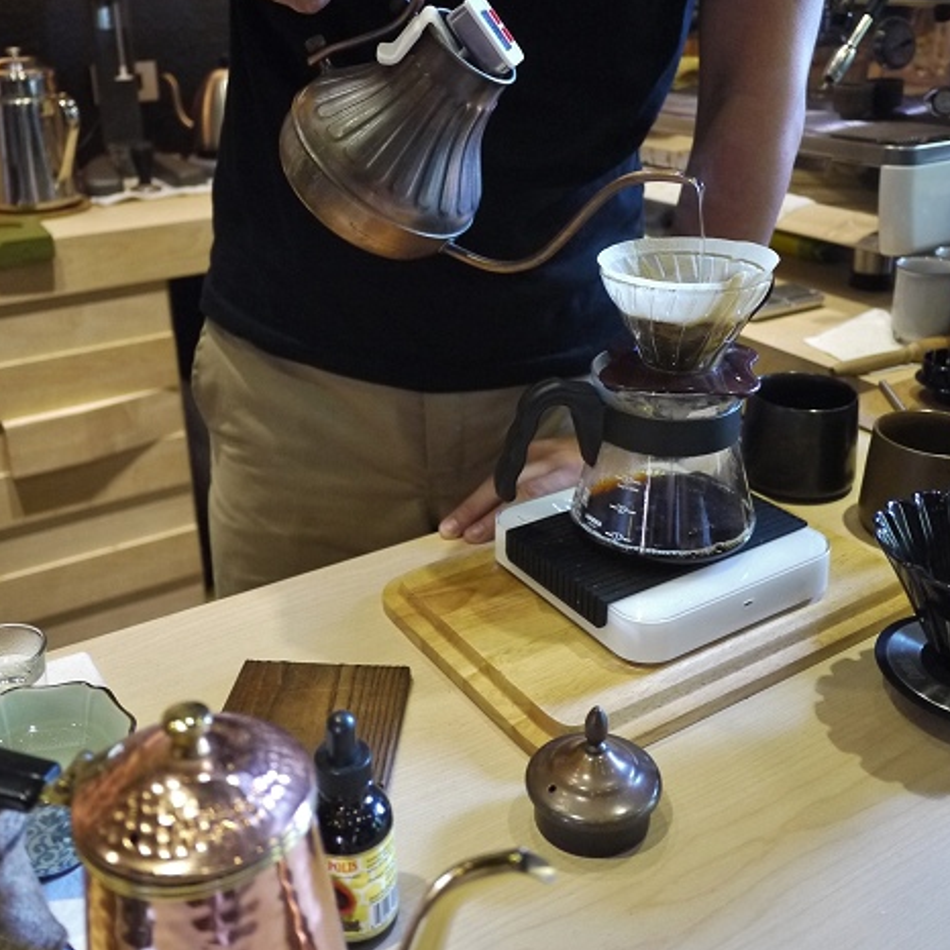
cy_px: 379
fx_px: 1056
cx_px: 483
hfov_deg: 48.4
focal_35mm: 34
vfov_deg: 48.2
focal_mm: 14
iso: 800
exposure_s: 1/50
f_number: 2.5
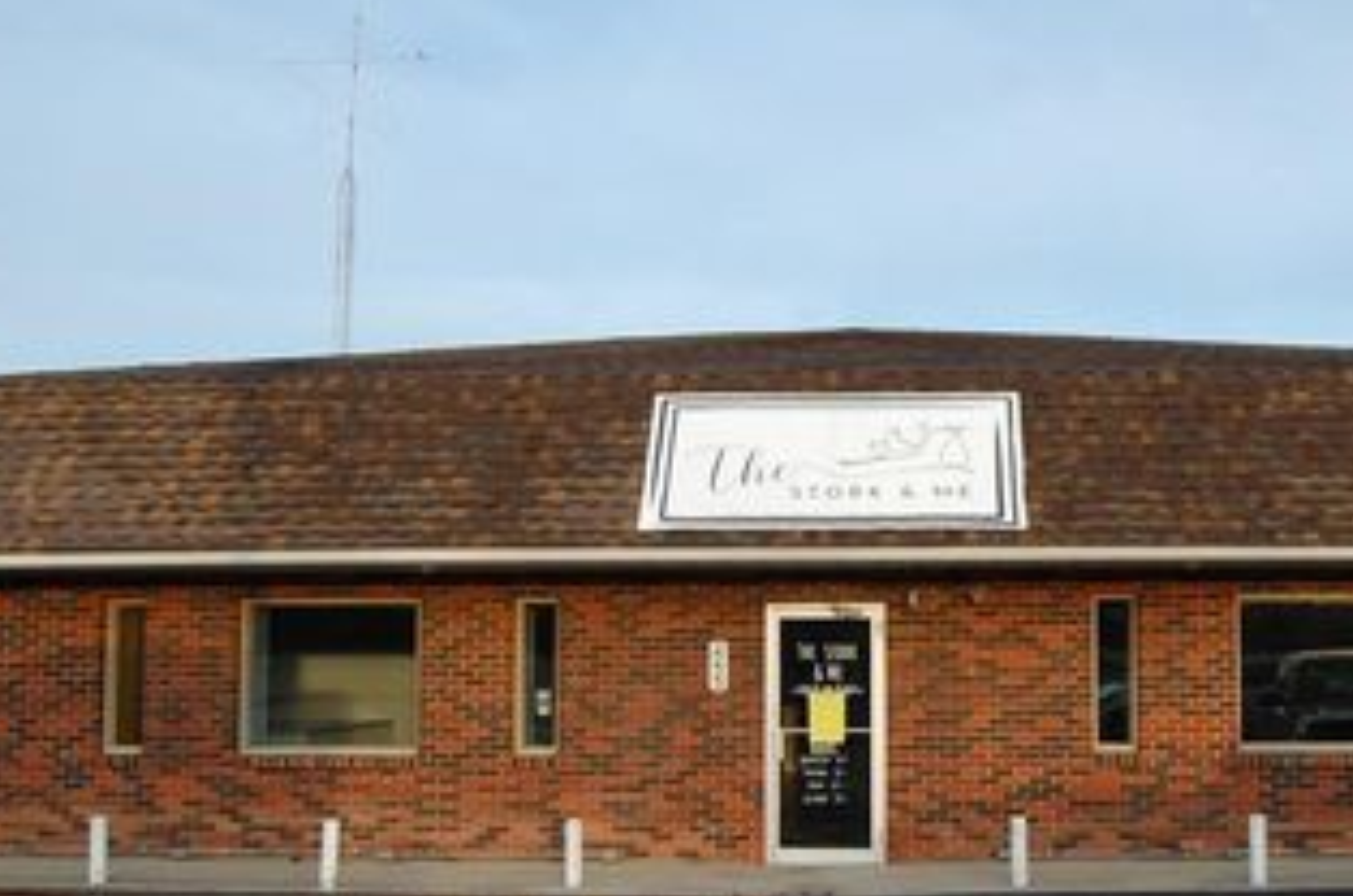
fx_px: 1613
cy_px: 538
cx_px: 879
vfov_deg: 31.0
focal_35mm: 43
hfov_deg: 45.0
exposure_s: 1/160
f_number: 6.3
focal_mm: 18
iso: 200
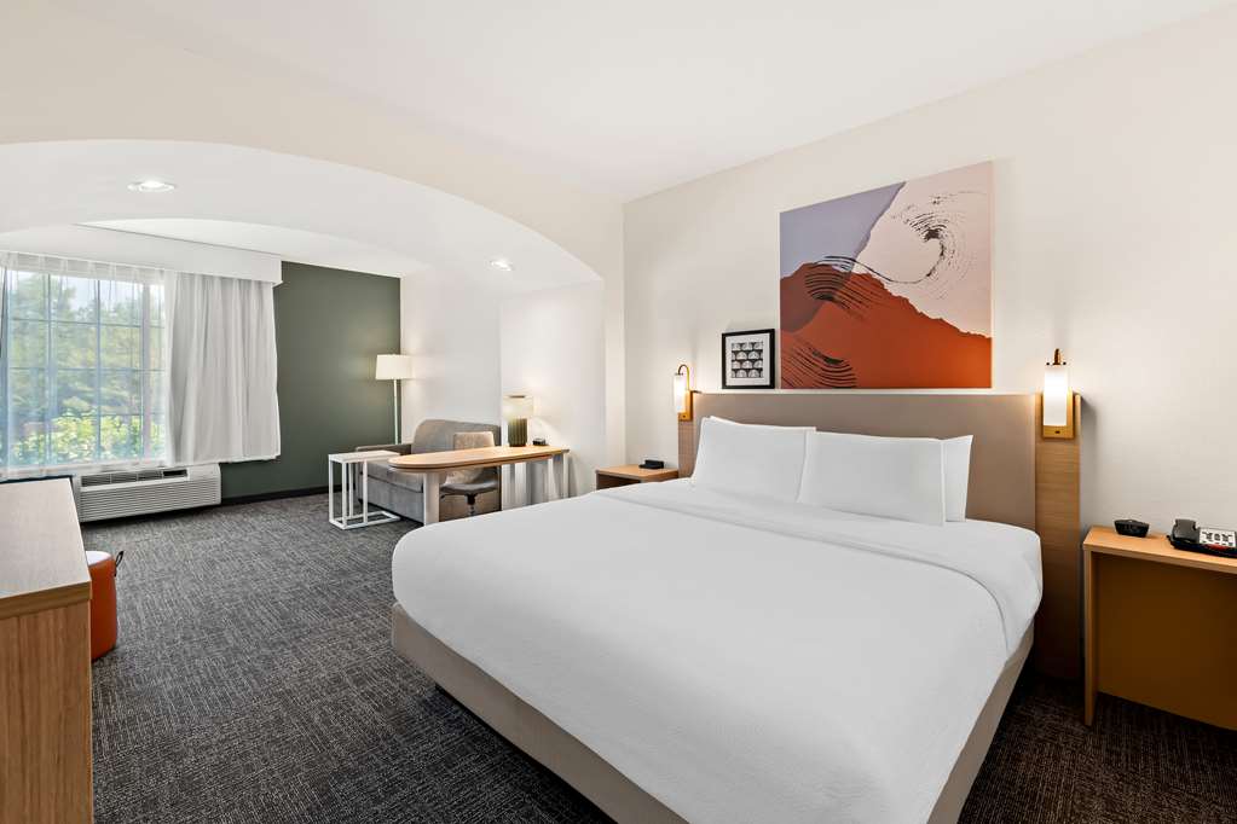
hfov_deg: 100.4
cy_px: 412
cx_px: 618
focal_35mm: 15
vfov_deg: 77.3
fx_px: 515
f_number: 8
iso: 400
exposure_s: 1/3
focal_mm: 15
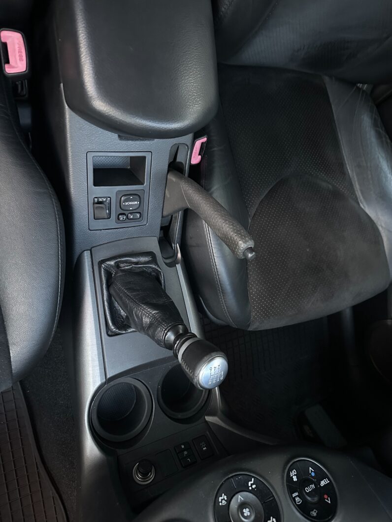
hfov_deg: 56.8
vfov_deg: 71.6
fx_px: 362
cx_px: 196
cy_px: 261
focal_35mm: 24
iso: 1600
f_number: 1.78
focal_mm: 6.86
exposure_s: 1/30
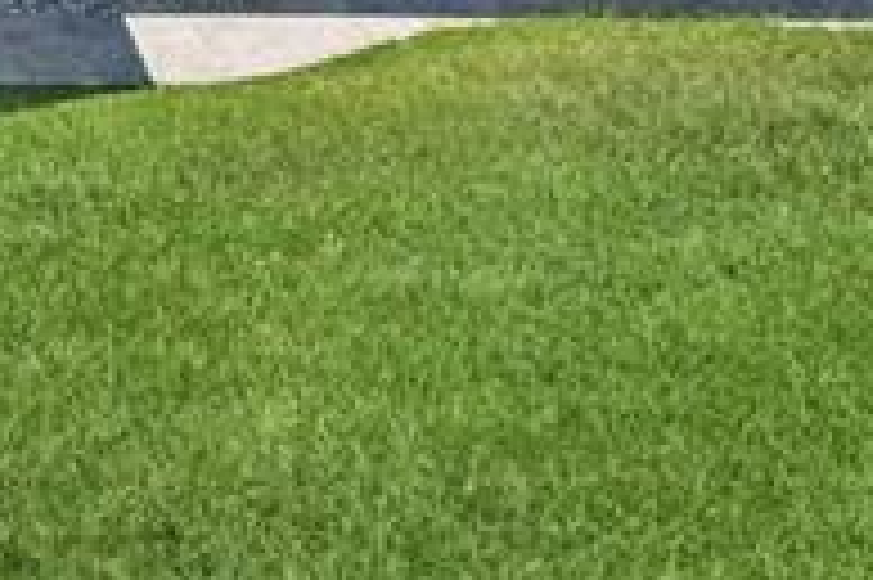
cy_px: -859
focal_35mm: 116
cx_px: -756
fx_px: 2811
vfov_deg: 10.1
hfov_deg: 15.0
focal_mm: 8.38
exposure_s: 1/2500
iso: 100
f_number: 2.8
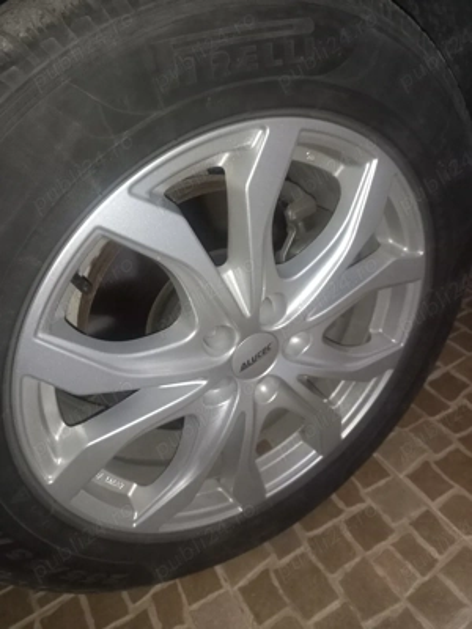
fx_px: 455
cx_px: 236
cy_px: 314
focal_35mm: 25
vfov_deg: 69.4
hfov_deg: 54.9
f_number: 2
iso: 500
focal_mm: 4.6
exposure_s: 1/20
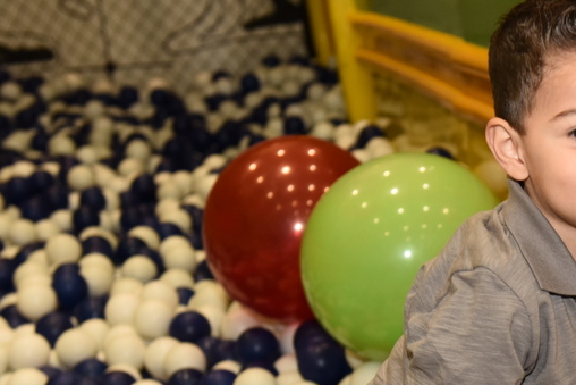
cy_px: 330
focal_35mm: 104
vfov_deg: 13.1
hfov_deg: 19.3
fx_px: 1664
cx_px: 513
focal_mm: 44
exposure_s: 1/200
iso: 1000
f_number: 3.5
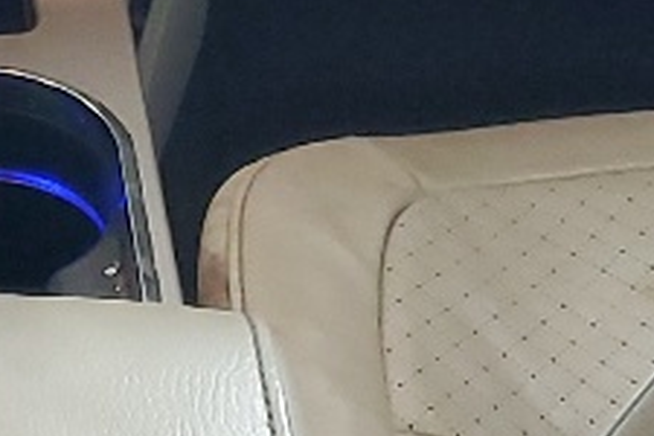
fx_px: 3488
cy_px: 35
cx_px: -134
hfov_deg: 10.5
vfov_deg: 7.1
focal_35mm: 192
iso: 206
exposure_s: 1/60.2
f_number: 1.5
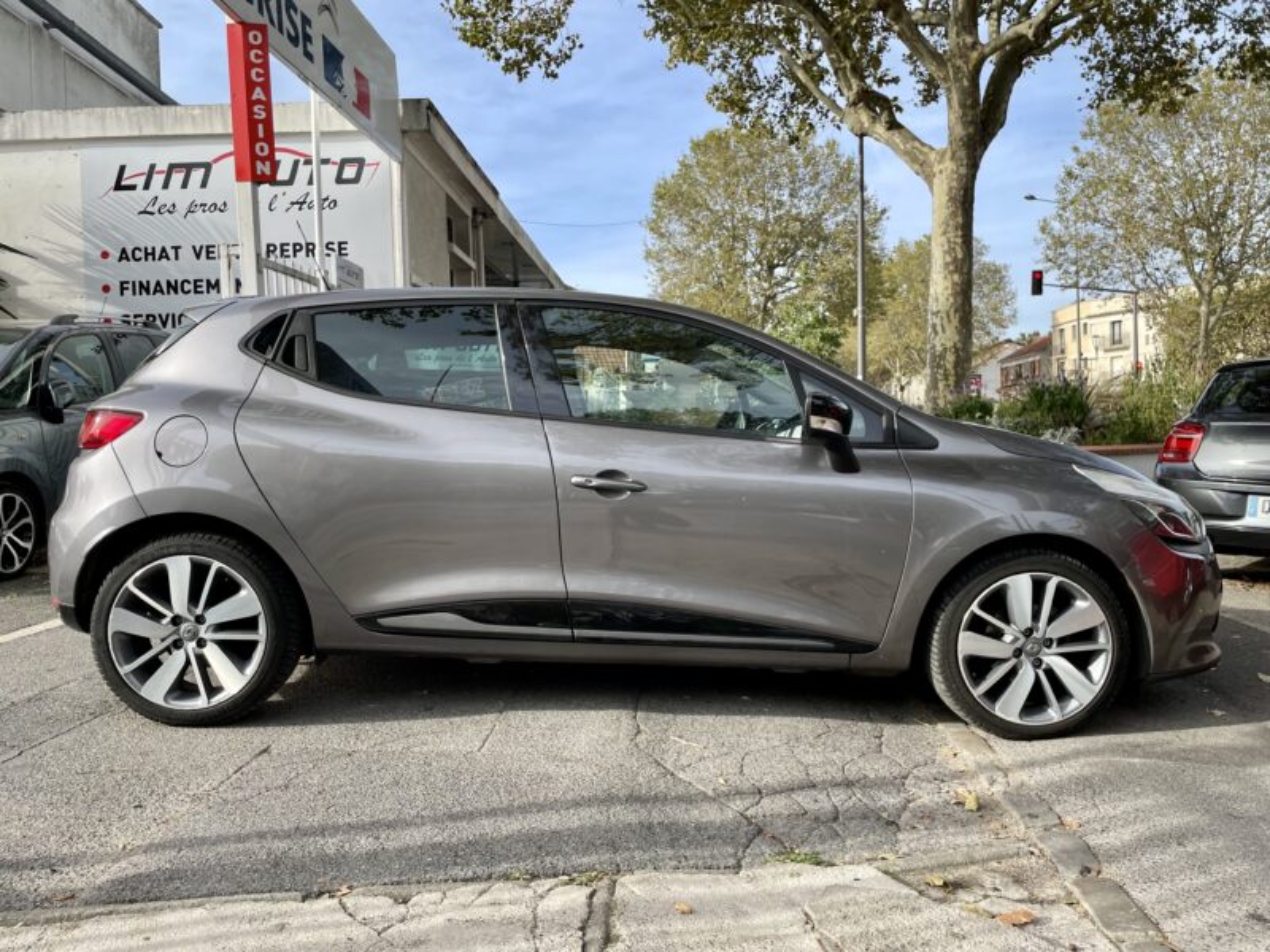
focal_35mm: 26
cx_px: 635
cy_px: 476
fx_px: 954
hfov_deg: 67.3
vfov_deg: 53.1
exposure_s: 1/1553
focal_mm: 4.2
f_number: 1.6
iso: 32
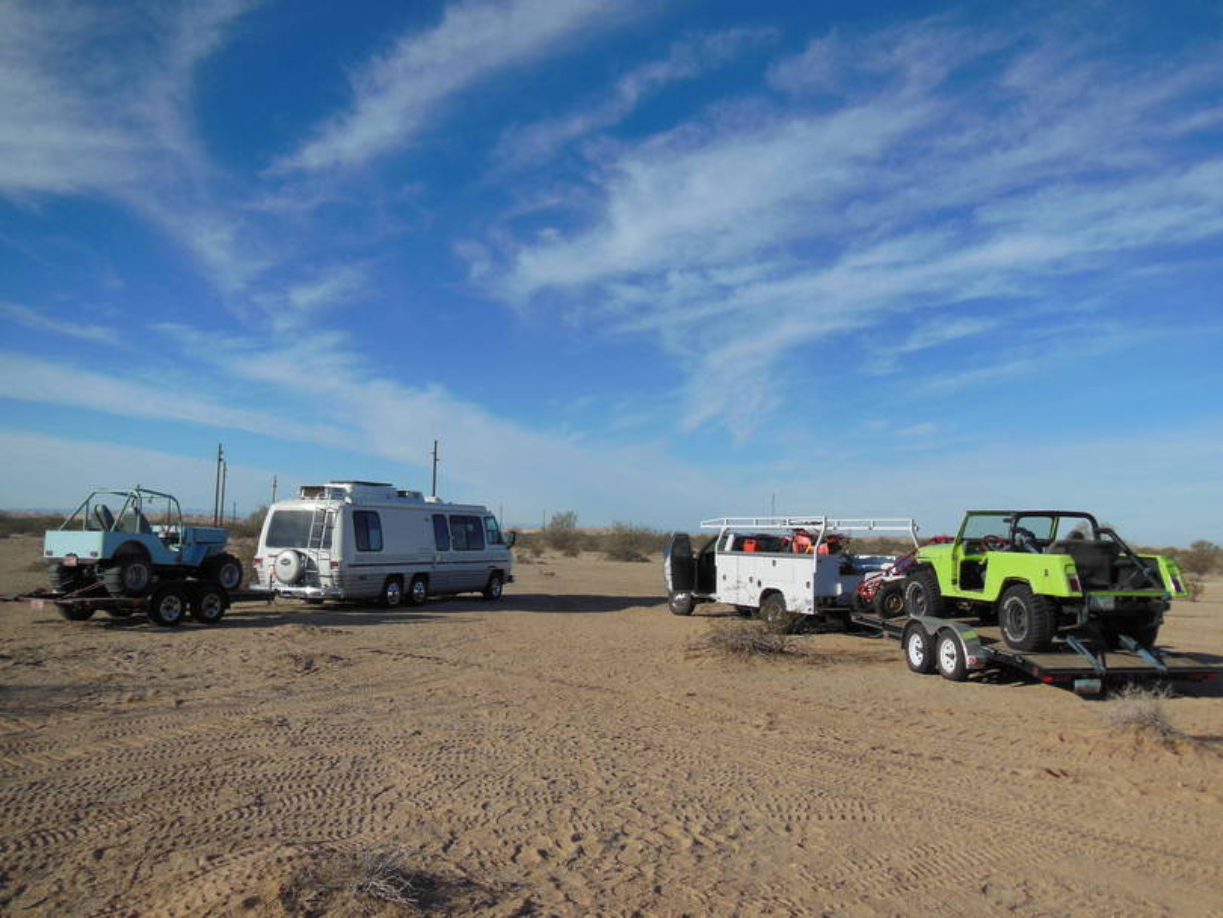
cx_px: 612
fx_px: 1025
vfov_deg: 48.3
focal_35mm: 29
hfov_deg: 61.6
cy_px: 459
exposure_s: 1/2000
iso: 125
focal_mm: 5.2
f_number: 3.7
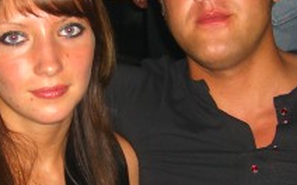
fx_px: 922
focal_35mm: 114
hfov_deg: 18.3
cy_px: 133
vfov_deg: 11.4
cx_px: 132
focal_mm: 7.9
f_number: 2.8
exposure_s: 1/60
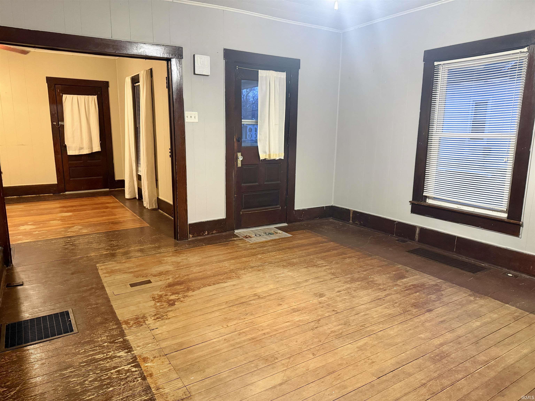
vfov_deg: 56.8
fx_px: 371
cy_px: 200
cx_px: 268
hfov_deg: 71.6
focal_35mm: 24
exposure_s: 1/60
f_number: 1.78
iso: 640
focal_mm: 6.76
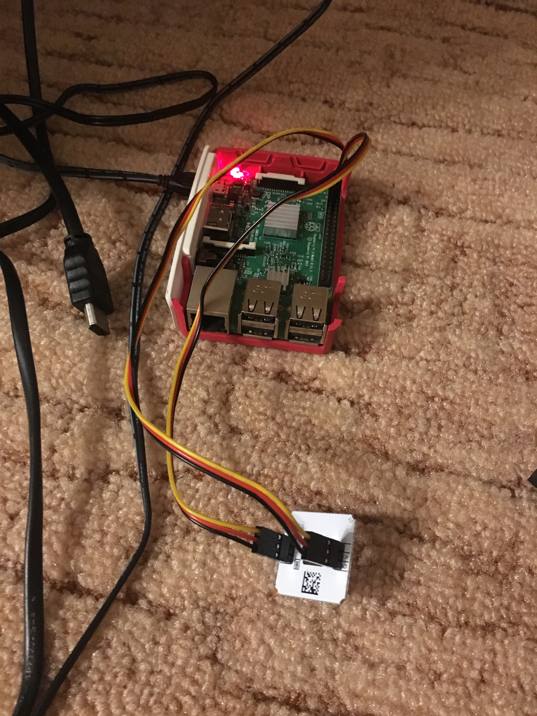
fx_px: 600
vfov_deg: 61.7
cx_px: 268
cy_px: 358
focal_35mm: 29
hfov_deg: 48.2
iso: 640
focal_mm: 4.15
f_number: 2.2
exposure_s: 1/17
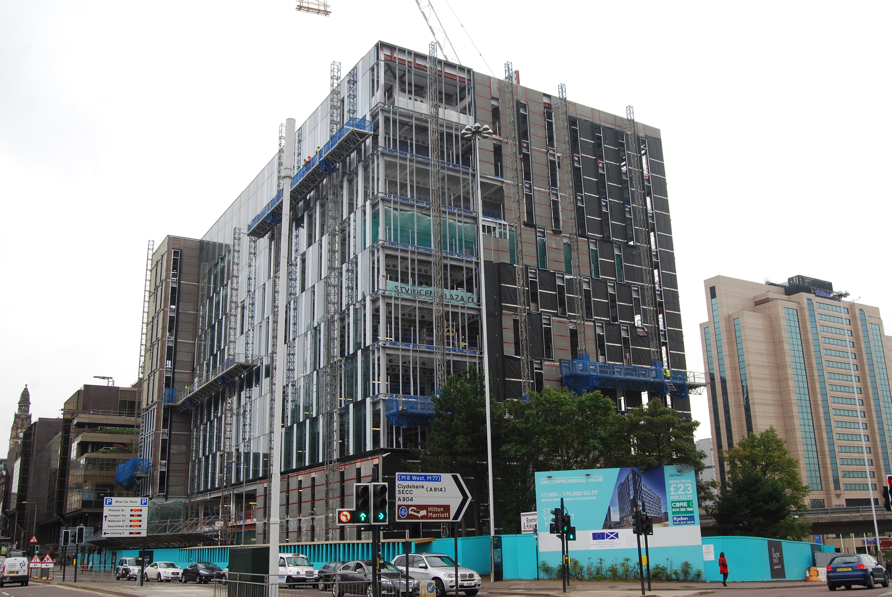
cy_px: 298
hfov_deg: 55.0
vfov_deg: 38.5
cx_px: 446
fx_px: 856
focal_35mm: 34
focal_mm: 23
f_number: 8
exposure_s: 1/60
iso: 200
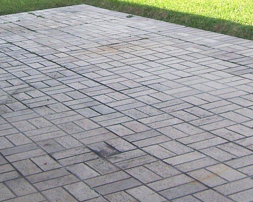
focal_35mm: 86
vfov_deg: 17.3
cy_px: -12
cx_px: 90
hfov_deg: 22.2
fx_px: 644
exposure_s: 1/750
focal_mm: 5.5
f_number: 3.4
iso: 80
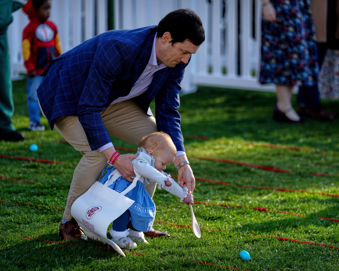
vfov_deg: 9.2
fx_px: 1686
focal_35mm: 168
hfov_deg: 11.5
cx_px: 170
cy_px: 135
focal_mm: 149
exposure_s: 1/800
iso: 80
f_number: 2.8
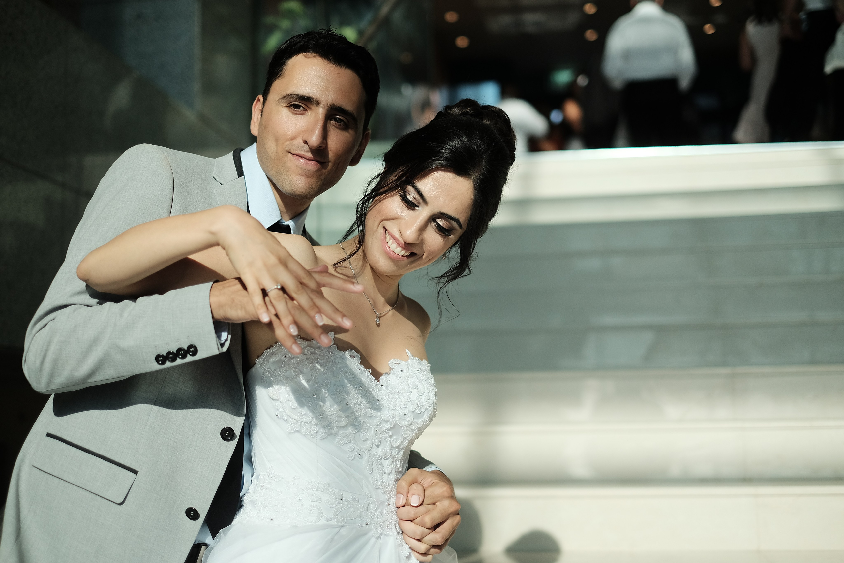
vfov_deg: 25.5
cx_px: 422
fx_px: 1243
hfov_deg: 37.5
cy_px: 282
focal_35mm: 53
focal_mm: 35
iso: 400
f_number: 1.6
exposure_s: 1/5000
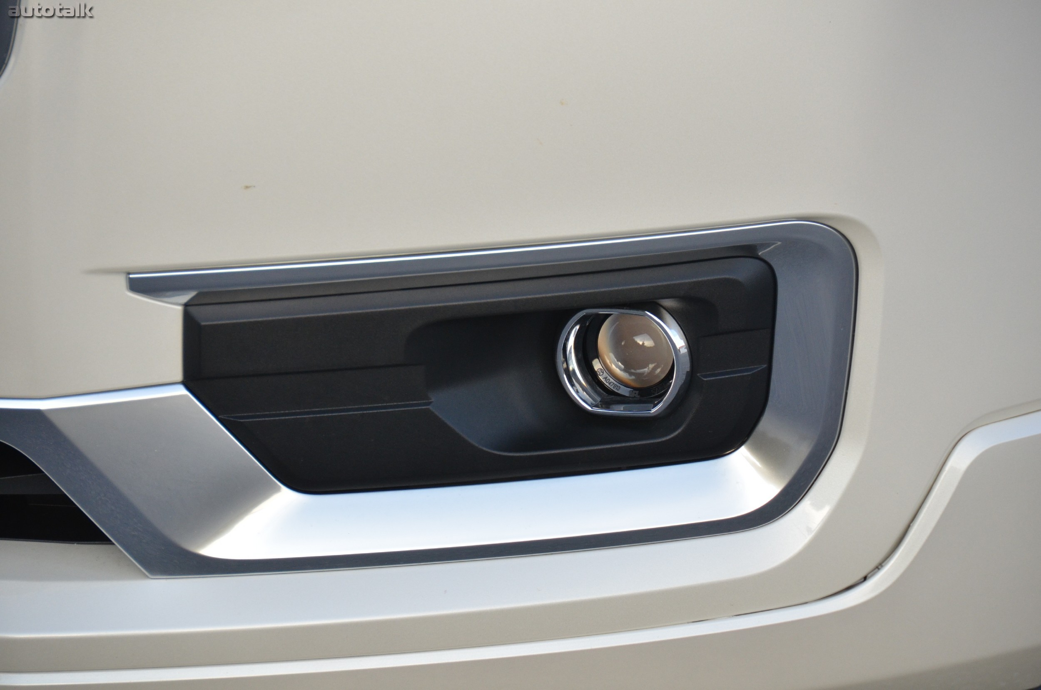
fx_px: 8657
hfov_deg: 6.9
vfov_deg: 4.6
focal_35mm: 300
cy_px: 345
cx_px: 520
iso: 900
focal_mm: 200
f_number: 5.6
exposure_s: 1/500
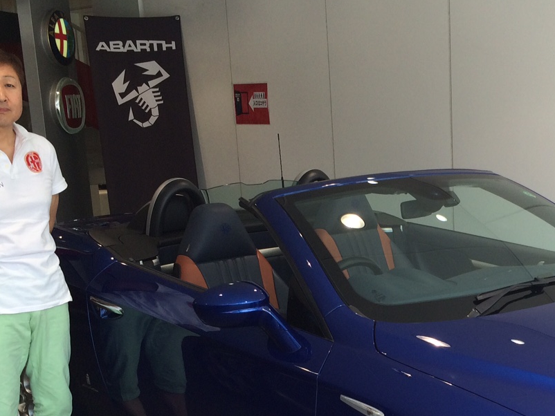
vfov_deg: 24.4
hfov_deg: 31.7
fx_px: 946
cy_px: 344
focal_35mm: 59
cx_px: 453
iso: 32
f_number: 2.2
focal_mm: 4.15
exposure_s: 1/253
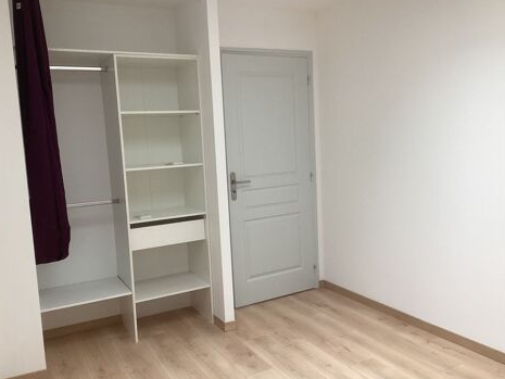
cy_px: 191
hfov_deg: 56.8
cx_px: 247
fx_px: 467
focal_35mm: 32
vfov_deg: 44.2
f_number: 2.4
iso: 200
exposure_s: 1/60
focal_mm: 3.3
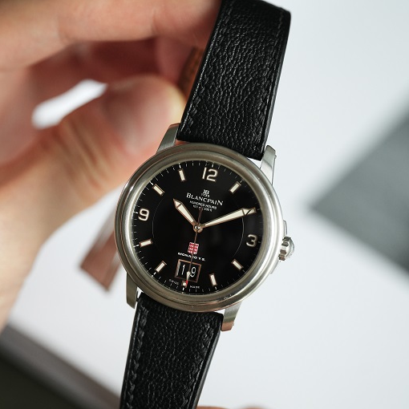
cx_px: 204
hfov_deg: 12.9
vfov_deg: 12.9
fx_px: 1805
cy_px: 245
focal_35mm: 135
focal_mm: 105
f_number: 3.2
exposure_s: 1/250
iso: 2000
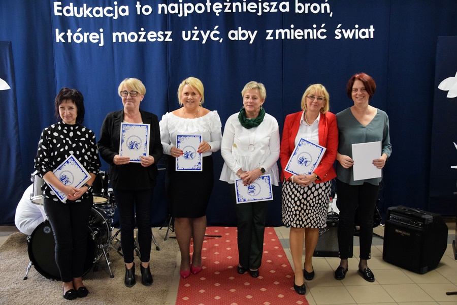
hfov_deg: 57.2
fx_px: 419
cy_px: 152
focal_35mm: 33
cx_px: 228
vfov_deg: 40.0
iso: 4000
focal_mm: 22
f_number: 4.5
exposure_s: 1/80
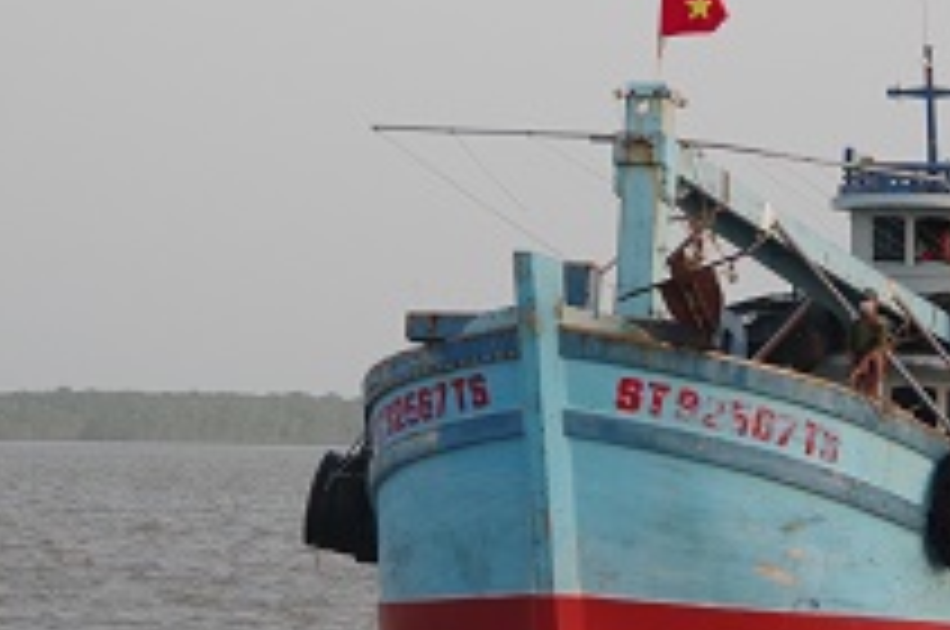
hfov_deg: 8.2
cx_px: 707
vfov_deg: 5.5
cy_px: 374
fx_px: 6587
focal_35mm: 250
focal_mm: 88
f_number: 13
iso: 1600
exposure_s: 1/160
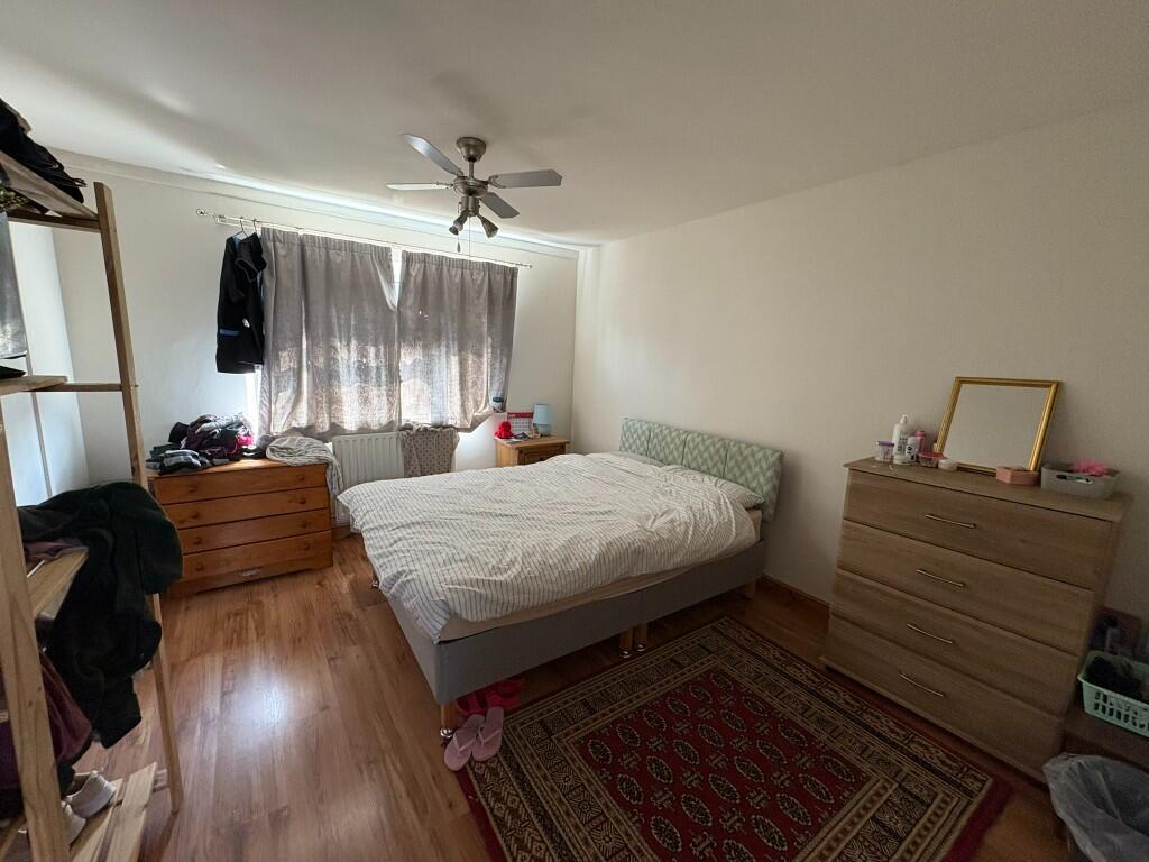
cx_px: 574
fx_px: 465
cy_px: 431
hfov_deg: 102.1
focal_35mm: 14
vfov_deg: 85.7
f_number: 2.2
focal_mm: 2.22
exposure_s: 1/60
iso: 320
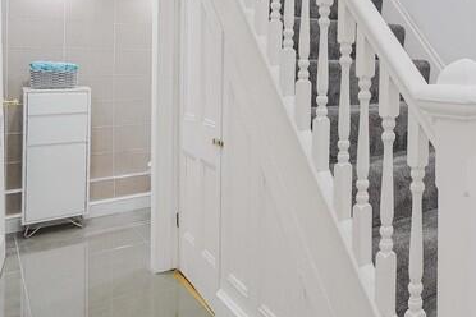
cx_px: 481
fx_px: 436
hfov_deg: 47.1
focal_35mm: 33
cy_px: 61
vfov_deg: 38.4
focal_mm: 12
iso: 500
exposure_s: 1/60
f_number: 4.5
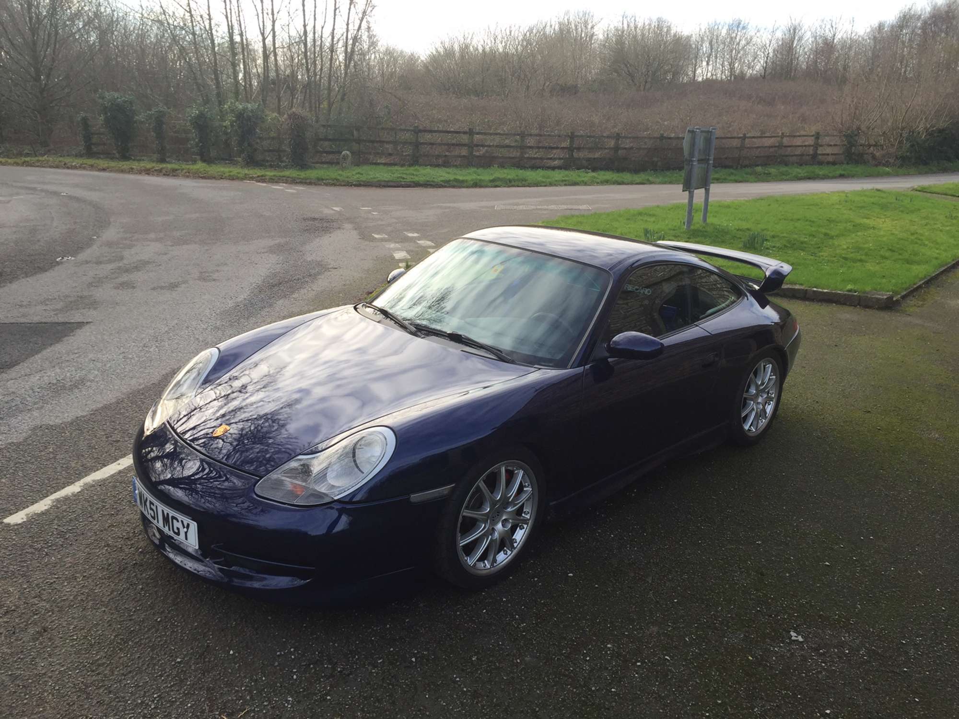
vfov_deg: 48.2
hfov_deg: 61.7
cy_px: 360
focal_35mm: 29
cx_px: 480
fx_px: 803
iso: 32
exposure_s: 1/373
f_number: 2.2
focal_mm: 4.15
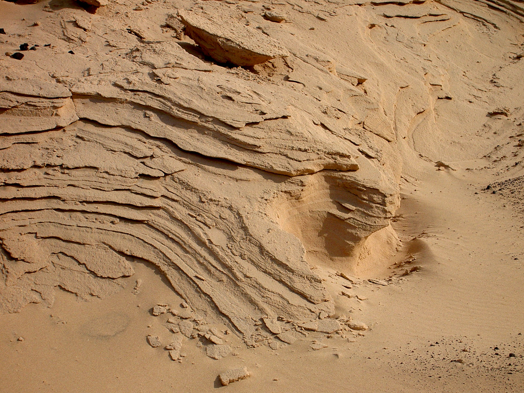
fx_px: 1620
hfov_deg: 18.4
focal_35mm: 107
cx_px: 263
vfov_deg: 13.8
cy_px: 197
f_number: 8.3
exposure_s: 1/200
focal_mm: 16.8
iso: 50
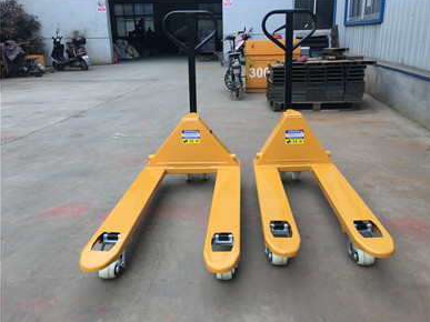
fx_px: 373
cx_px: 221
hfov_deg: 60.0
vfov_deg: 46.8
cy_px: 161
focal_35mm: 30
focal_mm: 4.15
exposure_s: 1/50
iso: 25
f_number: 2.2
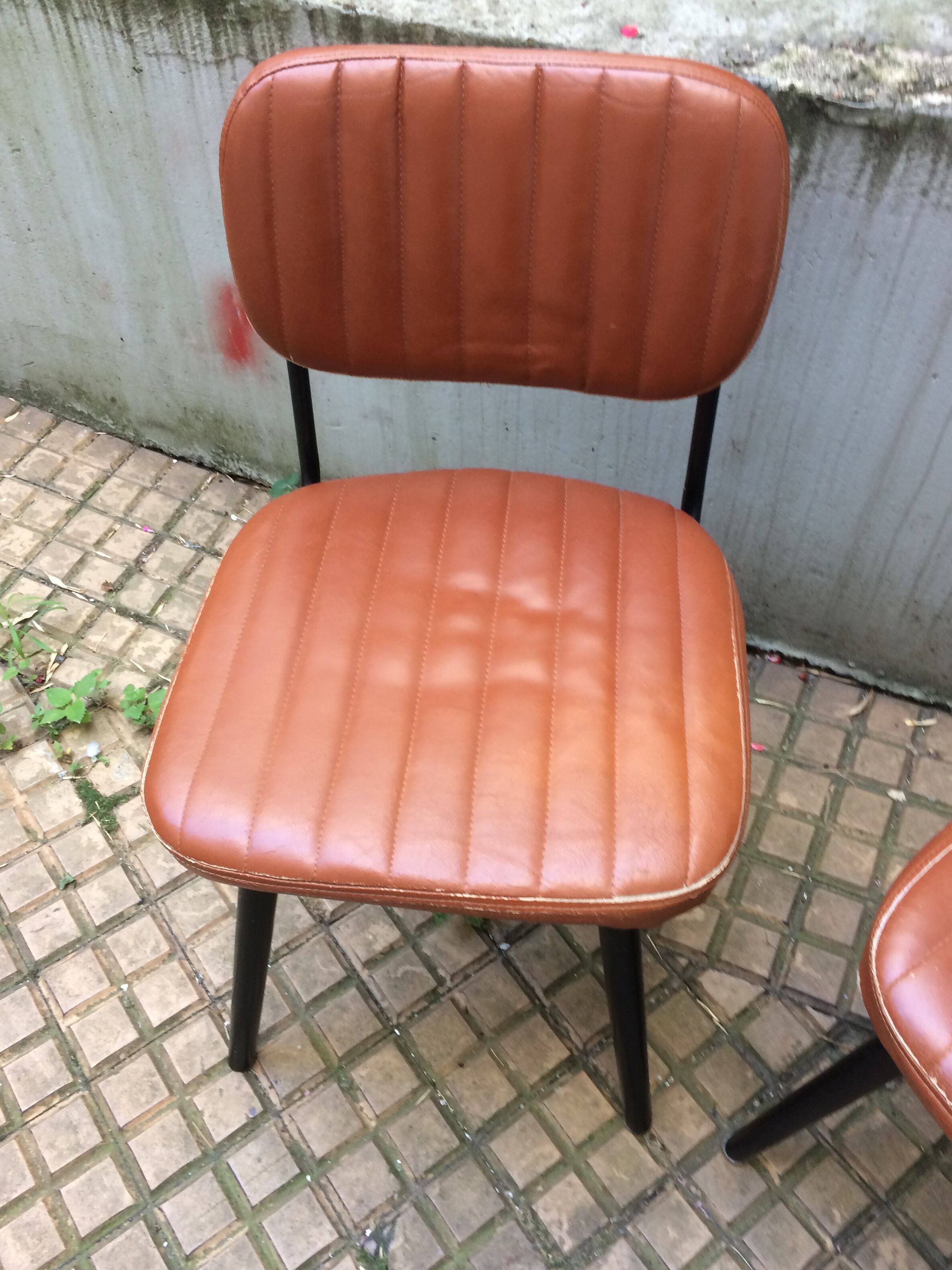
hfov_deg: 46.8
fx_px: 1100
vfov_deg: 60.0
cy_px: 653
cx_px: 489
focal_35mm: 30
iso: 40
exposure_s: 1/33
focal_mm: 4.15
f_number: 2.2
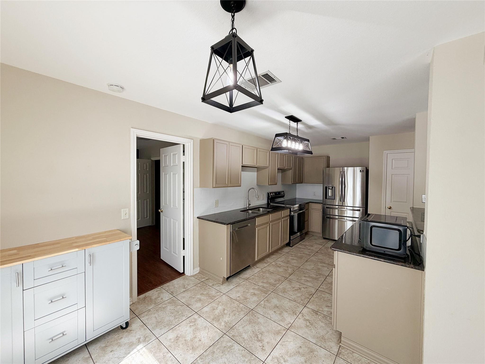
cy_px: 182
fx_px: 196
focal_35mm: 14
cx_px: 242
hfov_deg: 102.1
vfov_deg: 85.7
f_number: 2.2
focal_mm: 2.22
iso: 160
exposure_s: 1/120
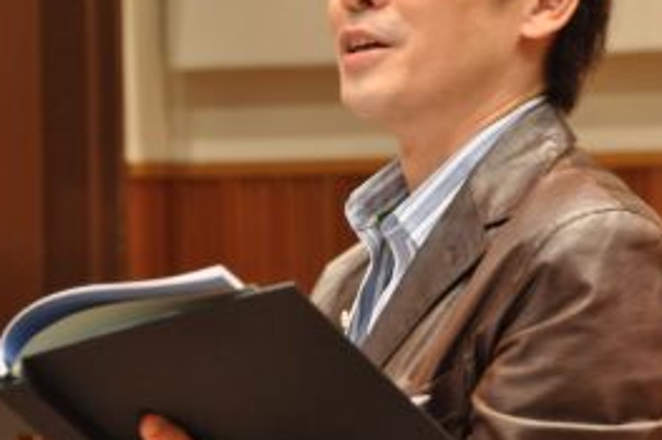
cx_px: 400
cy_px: 148
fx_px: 6285
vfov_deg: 4.0
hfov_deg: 6.0
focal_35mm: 342
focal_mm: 120
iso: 1600
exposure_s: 1/10
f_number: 6
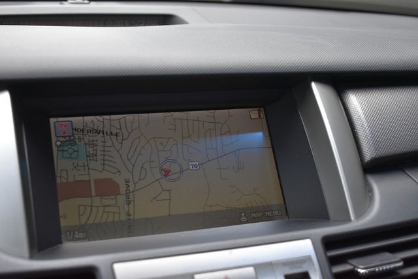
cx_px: 209
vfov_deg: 25.1
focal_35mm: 54
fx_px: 627
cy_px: 140
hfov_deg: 36.9
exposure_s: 1/250
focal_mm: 36
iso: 400
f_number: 4.8
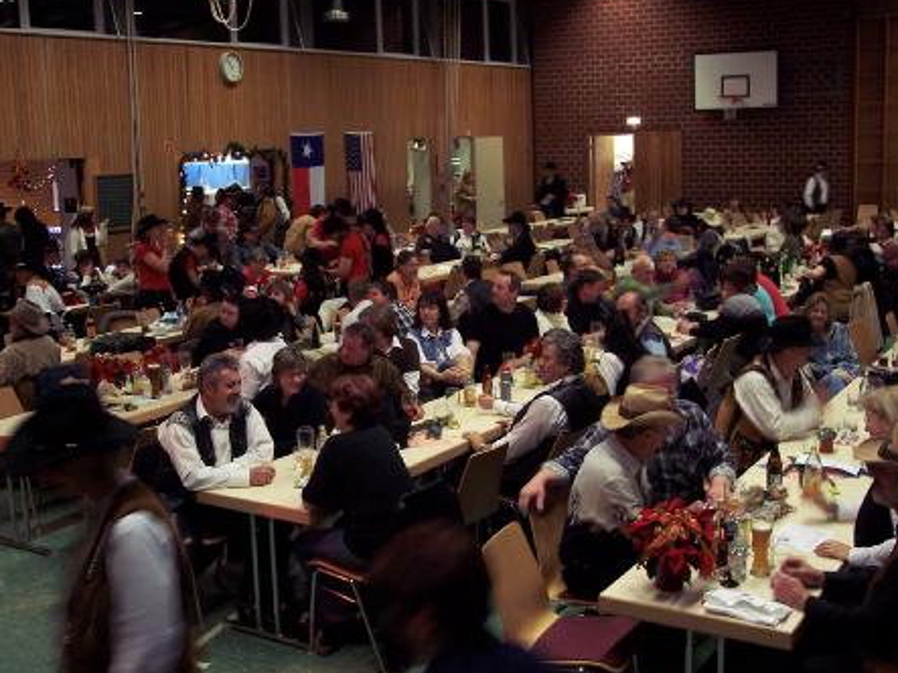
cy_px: 321
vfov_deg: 32.9
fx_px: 1141
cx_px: 426
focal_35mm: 44
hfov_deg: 42.9
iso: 200
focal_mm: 8
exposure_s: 1/8
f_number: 3.4
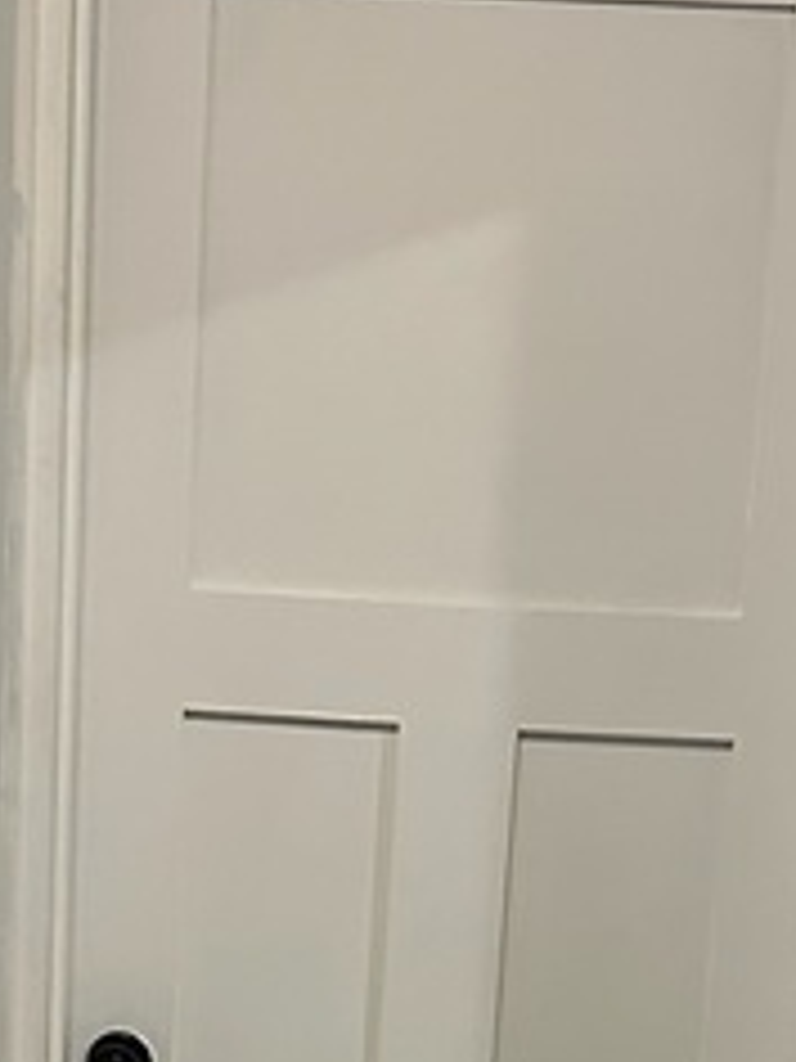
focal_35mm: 110
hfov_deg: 13.4
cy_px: 1292
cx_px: 265
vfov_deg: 17.1
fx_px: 3373
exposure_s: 1/60
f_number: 1.78
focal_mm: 6.86
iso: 640
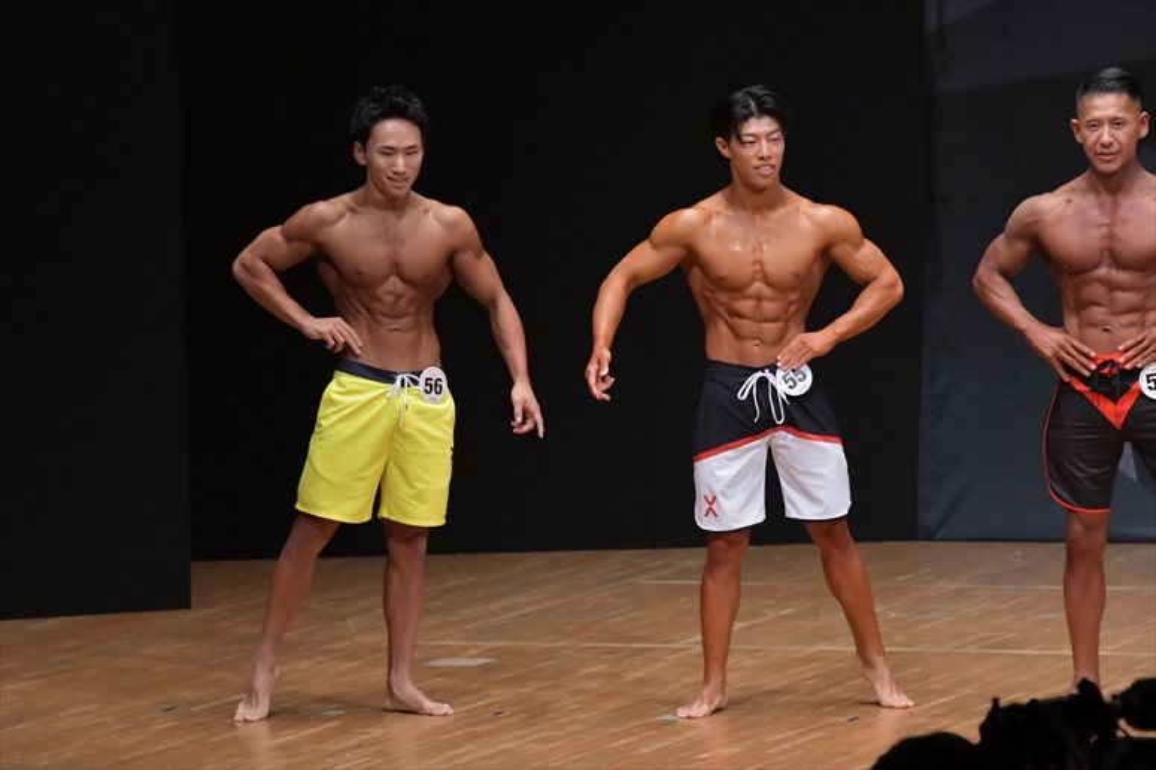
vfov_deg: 4.8
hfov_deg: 7.2
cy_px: 385
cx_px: 578
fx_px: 9147
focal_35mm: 285
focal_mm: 190
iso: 6400
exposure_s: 1/400
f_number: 5.6
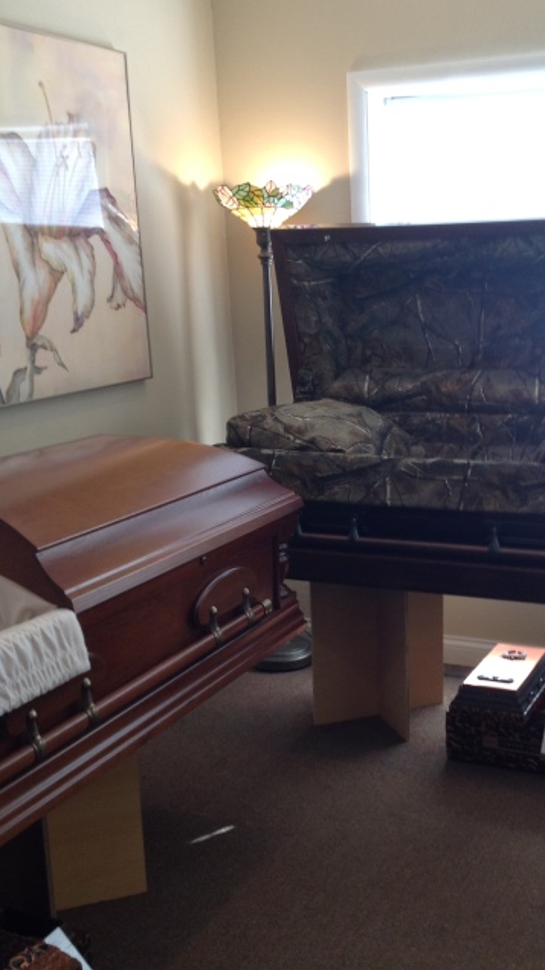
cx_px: 356
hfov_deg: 25.8
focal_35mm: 46
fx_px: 1182
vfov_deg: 44.5
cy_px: 541
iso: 64
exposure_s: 1/24
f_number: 2.4
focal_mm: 4.28
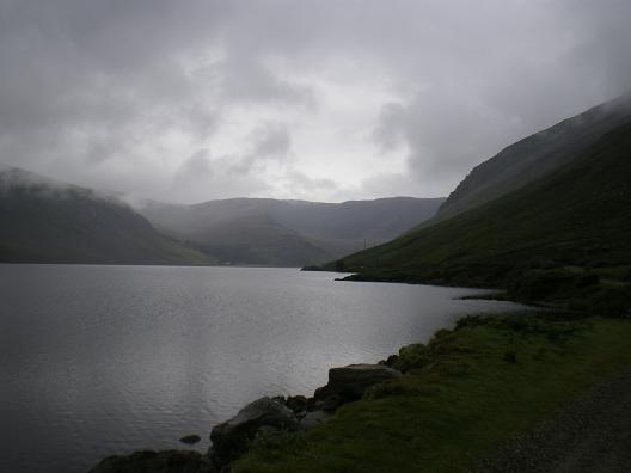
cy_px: 236
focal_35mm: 38
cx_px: 316
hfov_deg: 49.0
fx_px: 693
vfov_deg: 37.7
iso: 64
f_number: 4.6
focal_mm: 6.3
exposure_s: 1/400
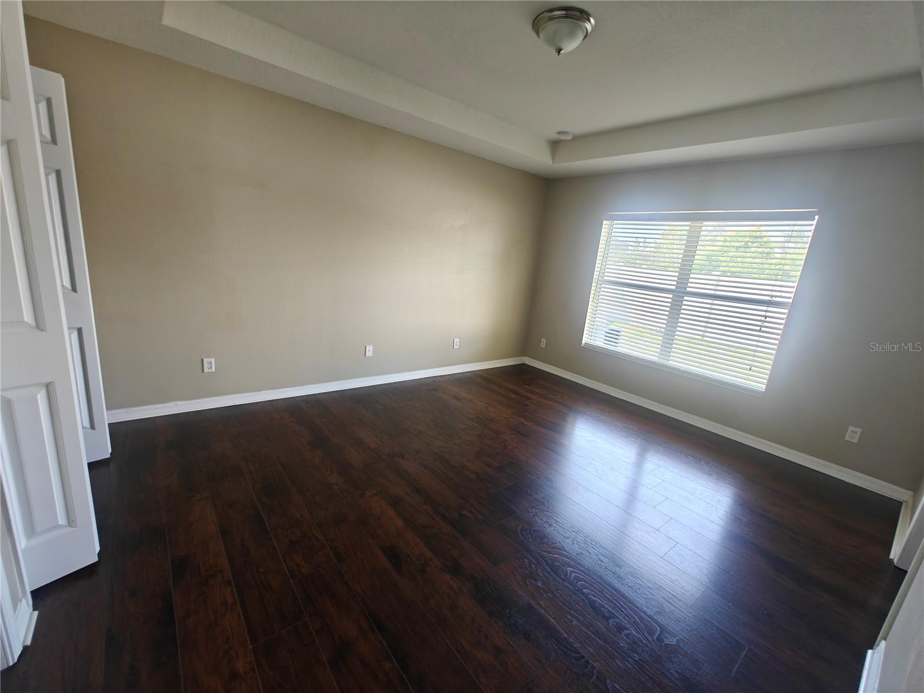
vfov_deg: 85.7
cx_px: 462
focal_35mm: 14
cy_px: 346
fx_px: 374
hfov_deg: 102.1
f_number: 2.2
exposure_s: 1/50
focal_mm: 2.62
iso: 80
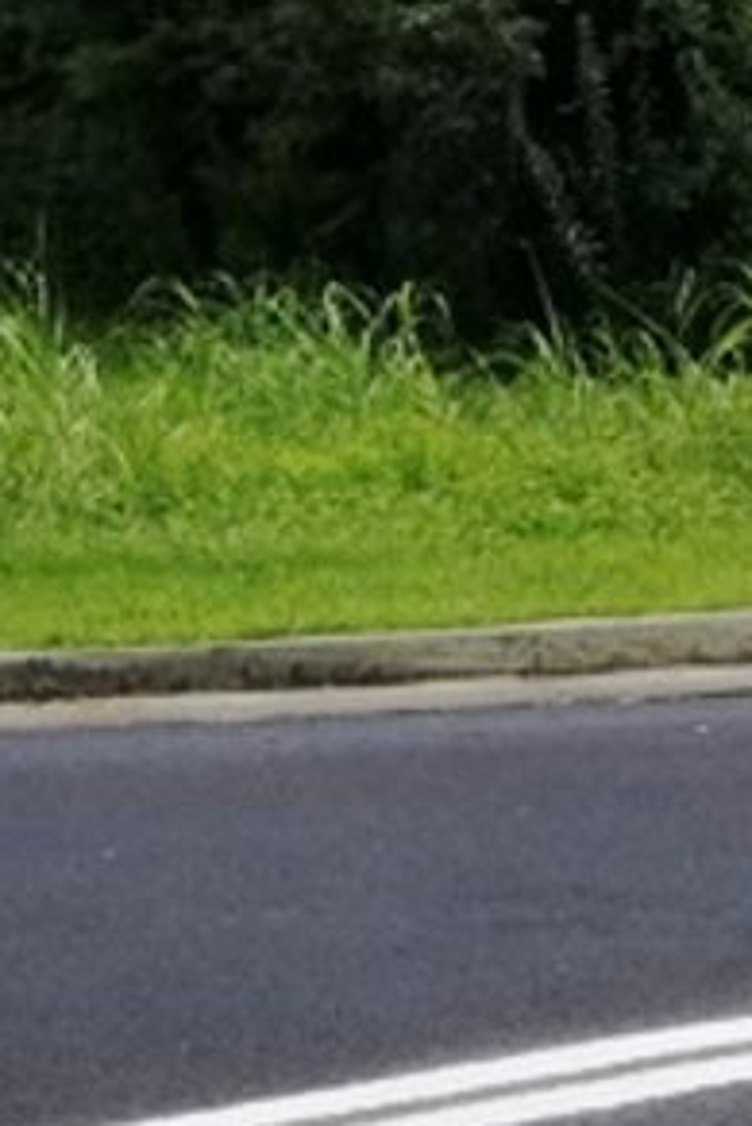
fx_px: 4381
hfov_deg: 9.8
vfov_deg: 14.3
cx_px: 384
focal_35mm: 140
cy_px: -91
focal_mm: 4.25
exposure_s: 1/2616
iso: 50
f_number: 1.7
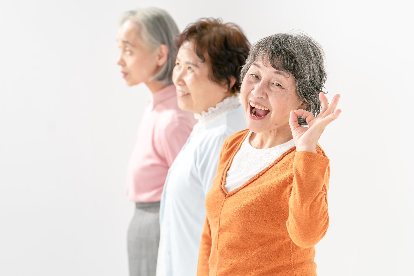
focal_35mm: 135
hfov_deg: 15.2
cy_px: 138
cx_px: 207
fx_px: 1552
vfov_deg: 10.2
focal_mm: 135
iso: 400
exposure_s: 1/250
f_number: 4
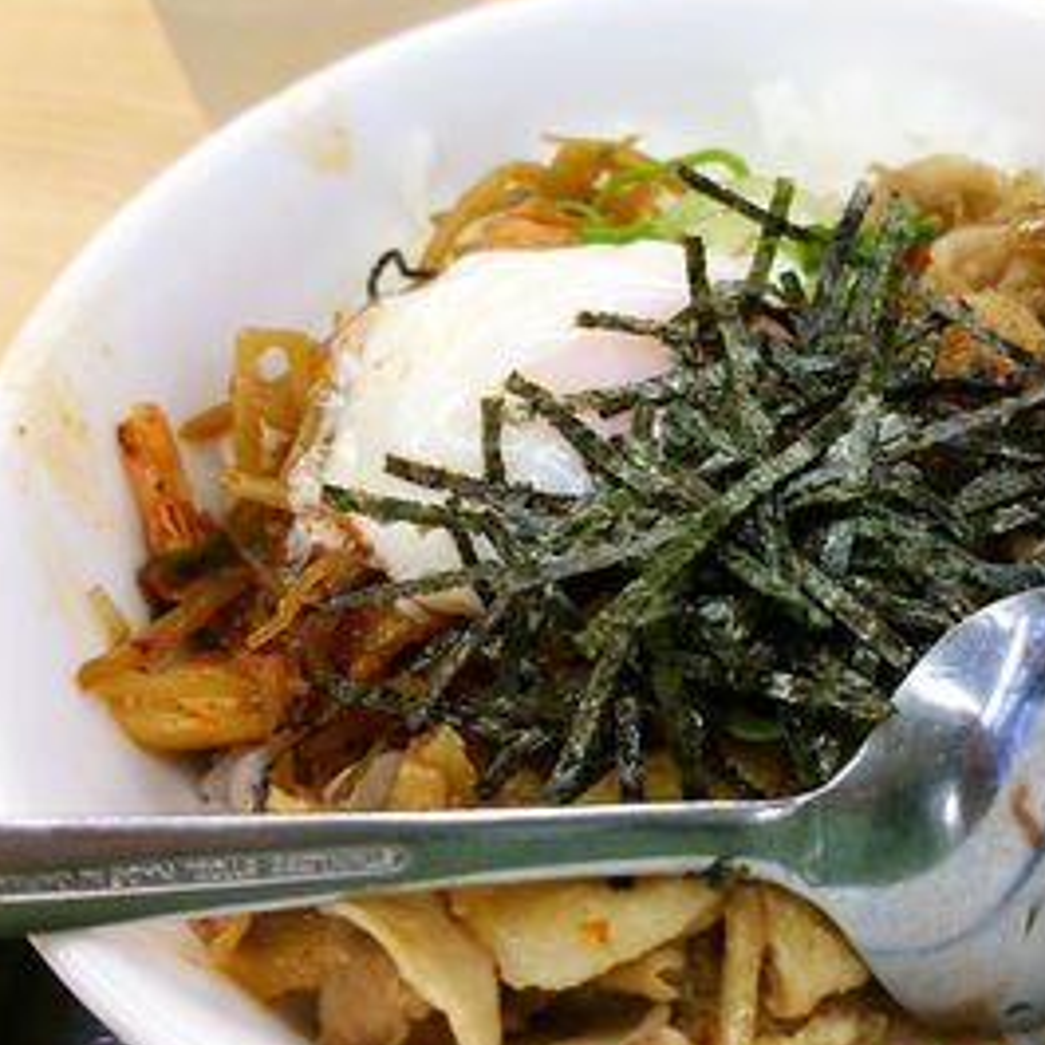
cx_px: 714
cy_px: 556
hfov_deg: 41.2
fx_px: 1366
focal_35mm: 40
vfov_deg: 41.8
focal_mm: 4.06
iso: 64
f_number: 1.94
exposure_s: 1/120
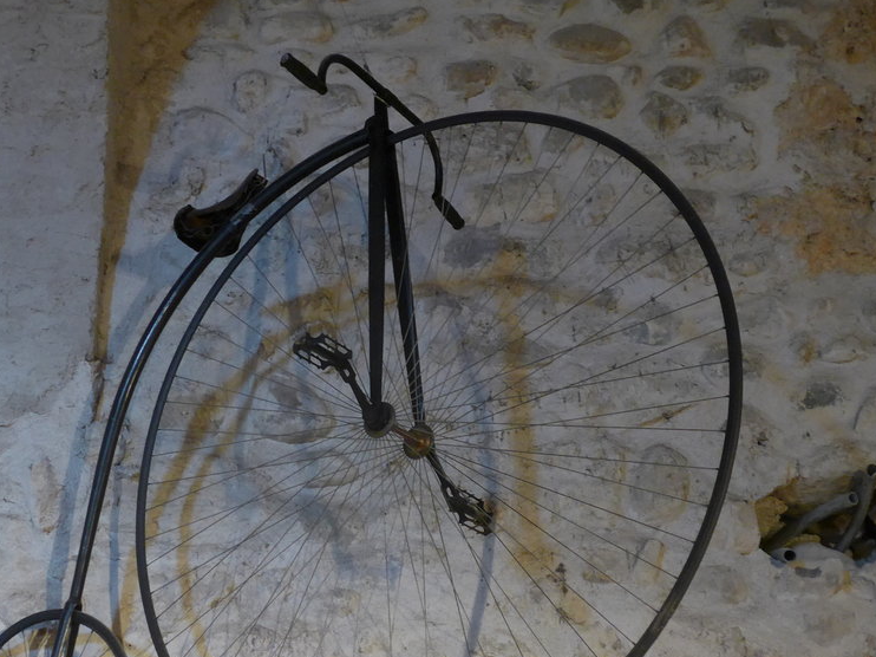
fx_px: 1391
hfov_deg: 34.9
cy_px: 375
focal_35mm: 55
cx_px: 418
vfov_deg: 26.5
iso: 400
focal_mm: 7
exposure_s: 1/13
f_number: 2.3
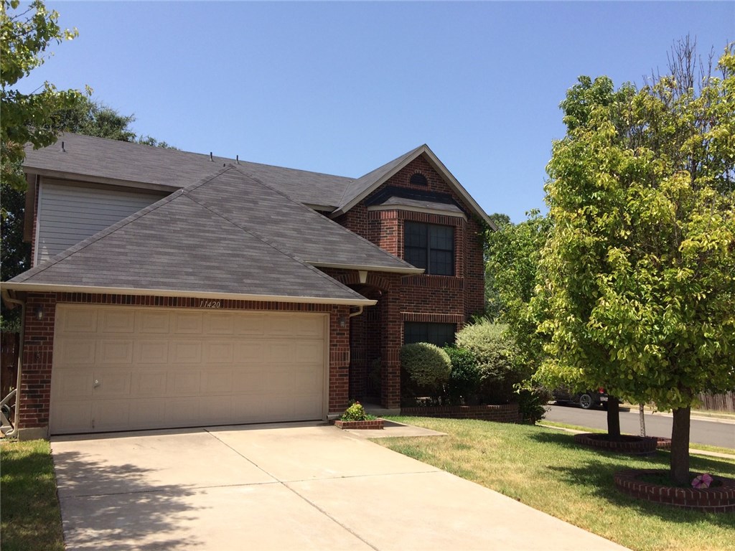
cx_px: 368
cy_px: 276
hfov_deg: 60.0
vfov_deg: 46.8
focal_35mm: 30
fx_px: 637
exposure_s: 1/1786
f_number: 2.2
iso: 32
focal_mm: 4.12
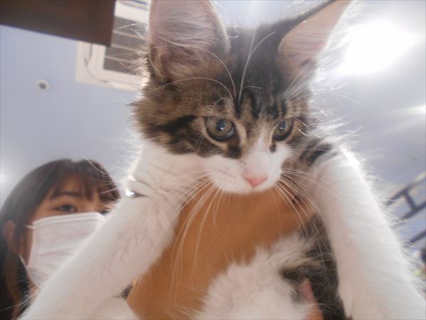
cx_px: 213
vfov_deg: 53.1
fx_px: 320
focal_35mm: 26
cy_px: 160
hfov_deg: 67.3
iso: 280
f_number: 3.2
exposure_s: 1/30
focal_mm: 4.6
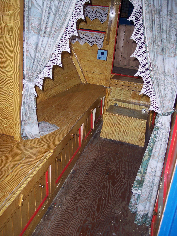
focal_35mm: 39
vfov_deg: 47.9
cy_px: 118
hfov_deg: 36.8
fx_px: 266
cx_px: 88
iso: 100
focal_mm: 8
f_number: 2.8
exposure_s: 1/60
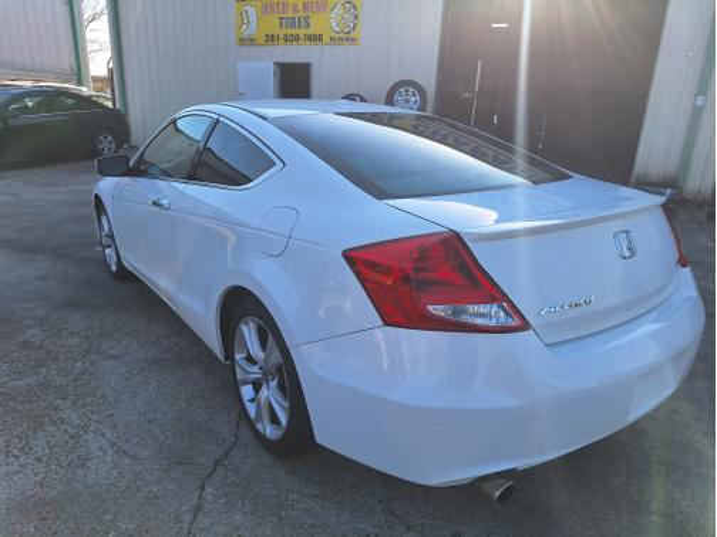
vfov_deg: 58.9
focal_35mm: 23
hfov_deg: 73.9
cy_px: 268
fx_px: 476
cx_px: 358
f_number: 1.8
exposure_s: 1/886
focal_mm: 5.54
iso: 40
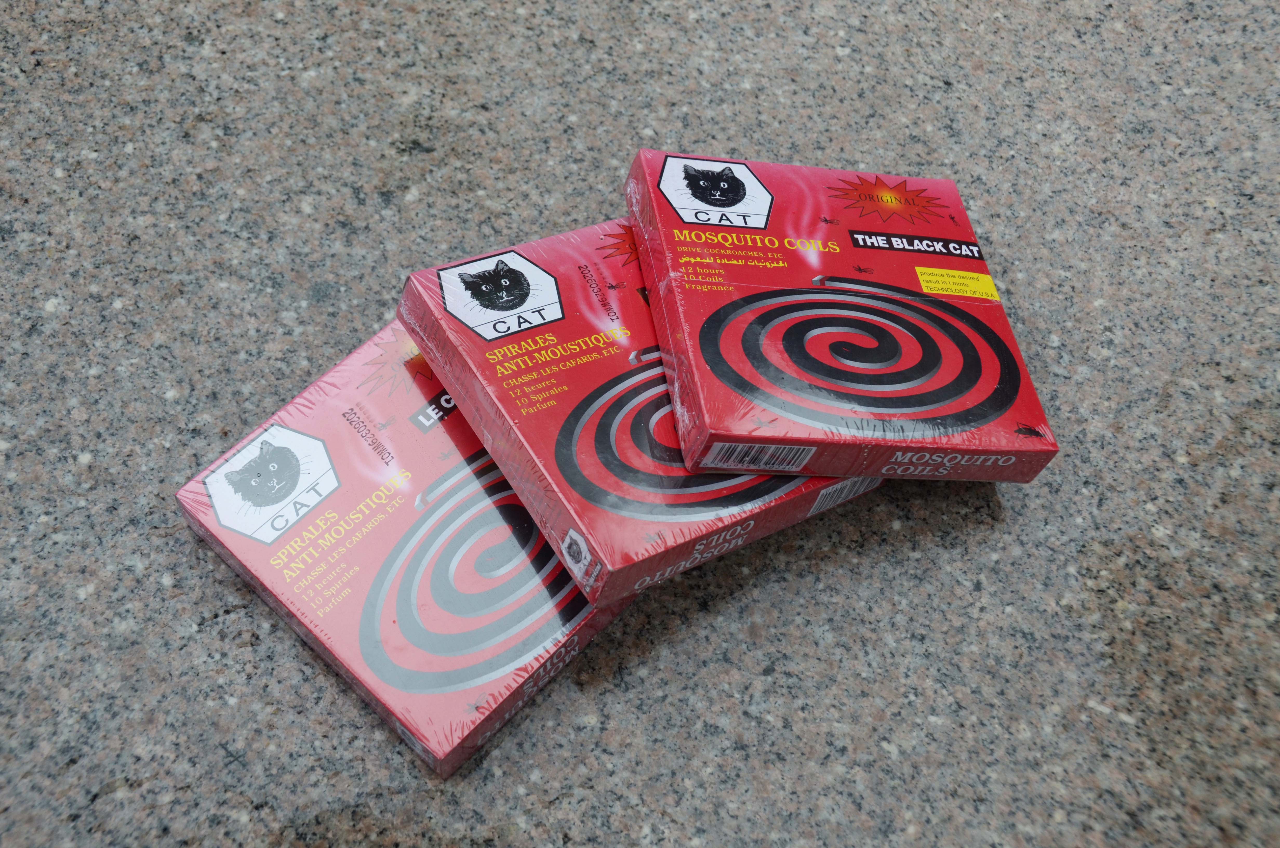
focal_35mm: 46
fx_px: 1650
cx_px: 640
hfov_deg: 42.4
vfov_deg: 28.8
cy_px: 424
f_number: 6.3
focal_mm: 31
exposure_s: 1/160
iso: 400
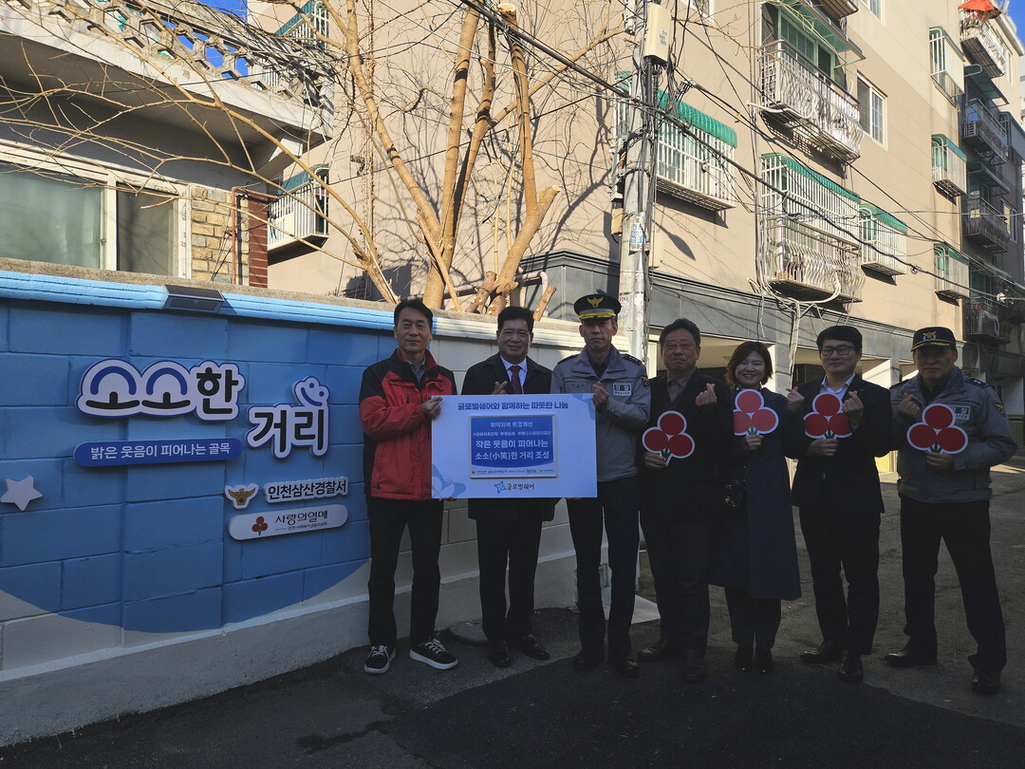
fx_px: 681
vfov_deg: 58.9
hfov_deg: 73.9
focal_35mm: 23
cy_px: 384
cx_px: 512
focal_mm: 5.4
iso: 25
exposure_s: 1/1915
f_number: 1.8
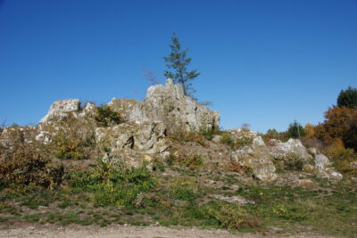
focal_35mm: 39
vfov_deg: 34.2
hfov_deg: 49.5
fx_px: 387
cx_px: 178
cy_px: 119
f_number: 11
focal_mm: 26
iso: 100
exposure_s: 1/125
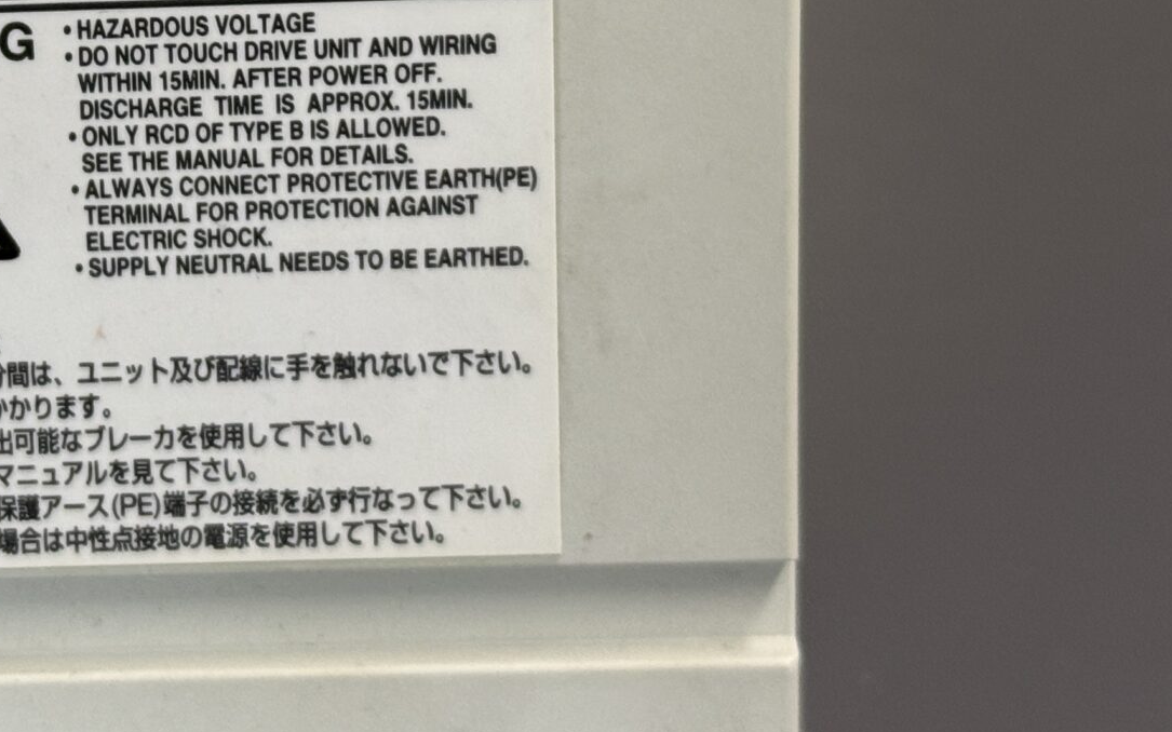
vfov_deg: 10.7
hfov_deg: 17.1
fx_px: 3833
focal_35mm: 120
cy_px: -160
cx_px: 55
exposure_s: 1/50
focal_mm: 6.76
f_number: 1.78
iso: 125
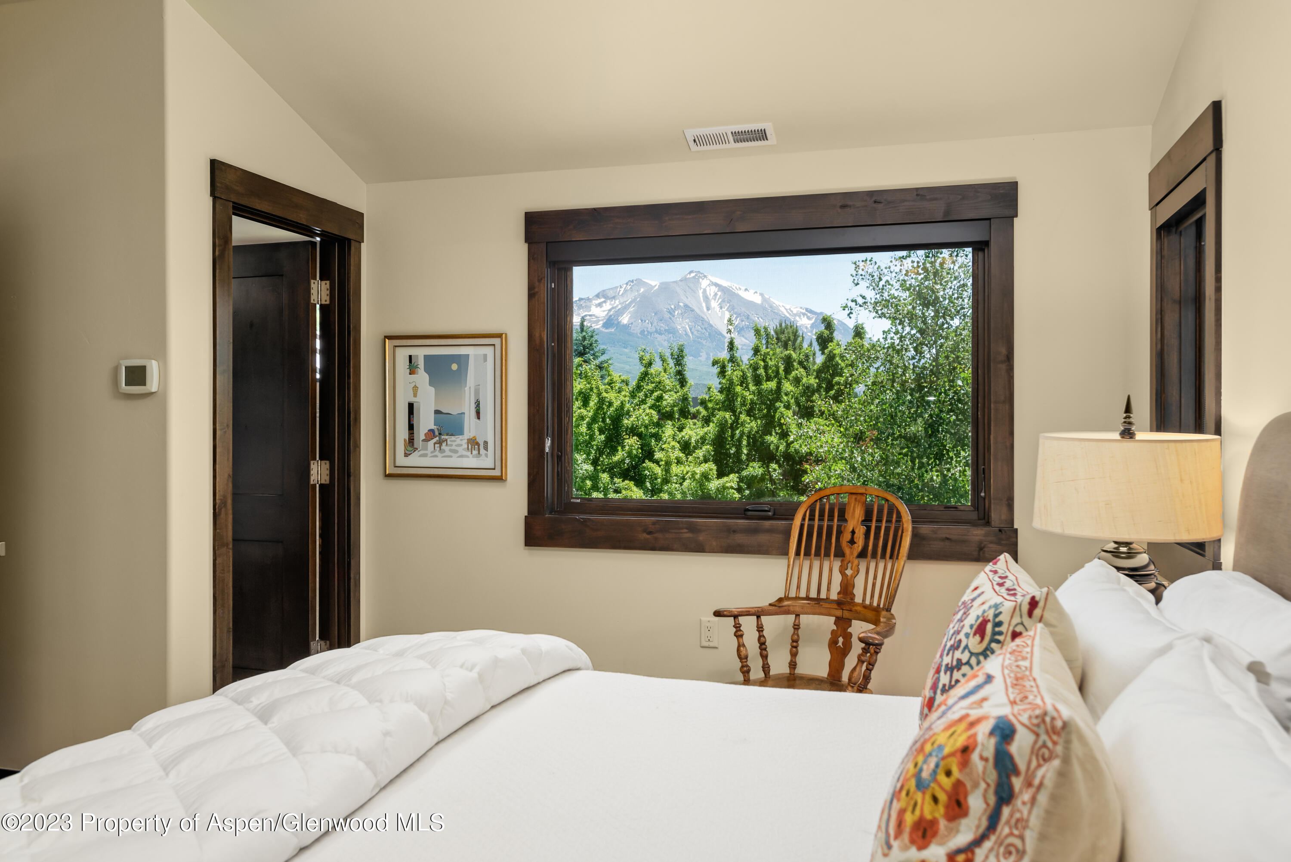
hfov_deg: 65.5
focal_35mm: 28
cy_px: 431
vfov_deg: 46.4
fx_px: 1004
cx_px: 646
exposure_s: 1/8
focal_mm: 28
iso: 200
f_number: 7.1
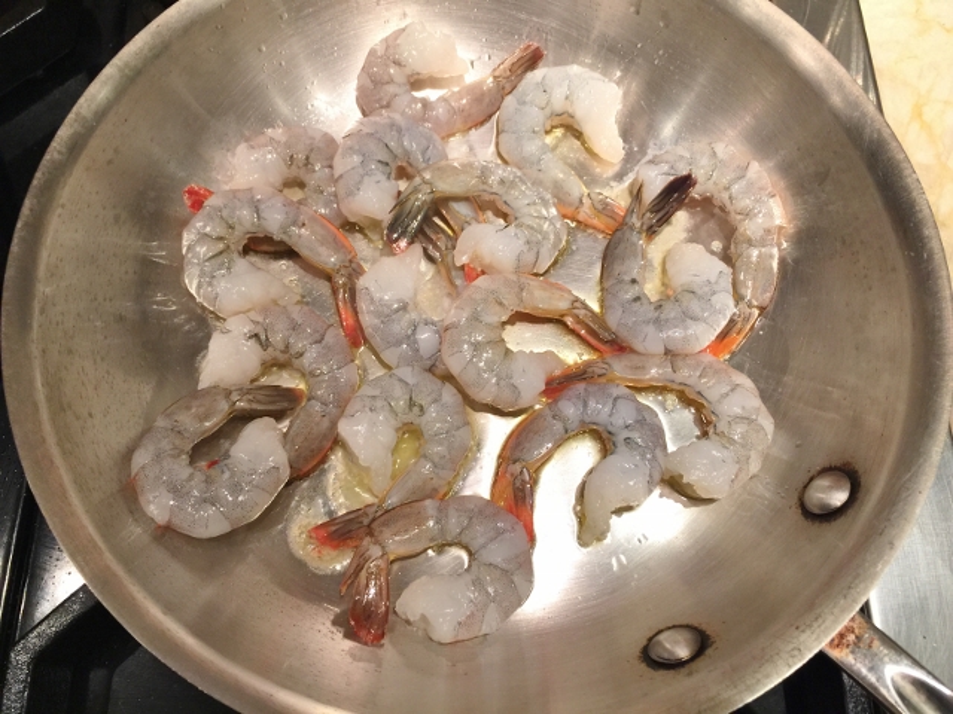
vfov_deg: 48.2
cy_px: 357
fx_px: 798
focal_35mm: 29
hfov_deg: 61.7
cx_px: 476
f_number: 2.2
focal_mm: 4.15
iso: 40
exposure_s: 1/30
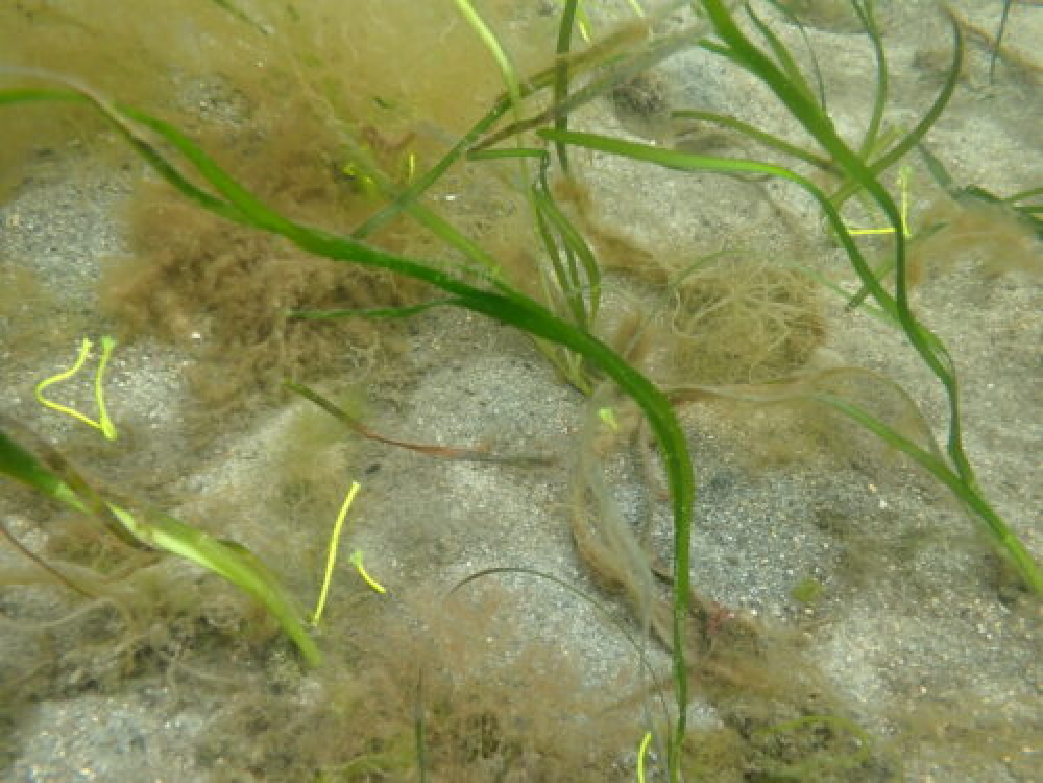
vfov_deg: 46.8
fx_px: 904
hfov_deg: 60.0
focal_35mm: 30
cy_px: 392
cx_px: 522
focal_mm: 5.4
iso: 100
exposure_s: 1/40
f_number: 6.3
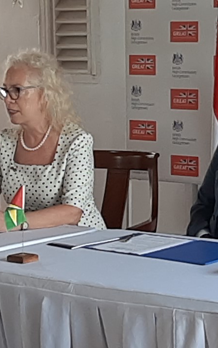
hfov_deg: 34.0
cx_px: 151
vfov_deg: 52.7
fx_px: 352
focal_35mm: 37
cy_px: 175
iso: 57
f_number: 1.7
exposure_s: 1/120
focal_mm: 3.92
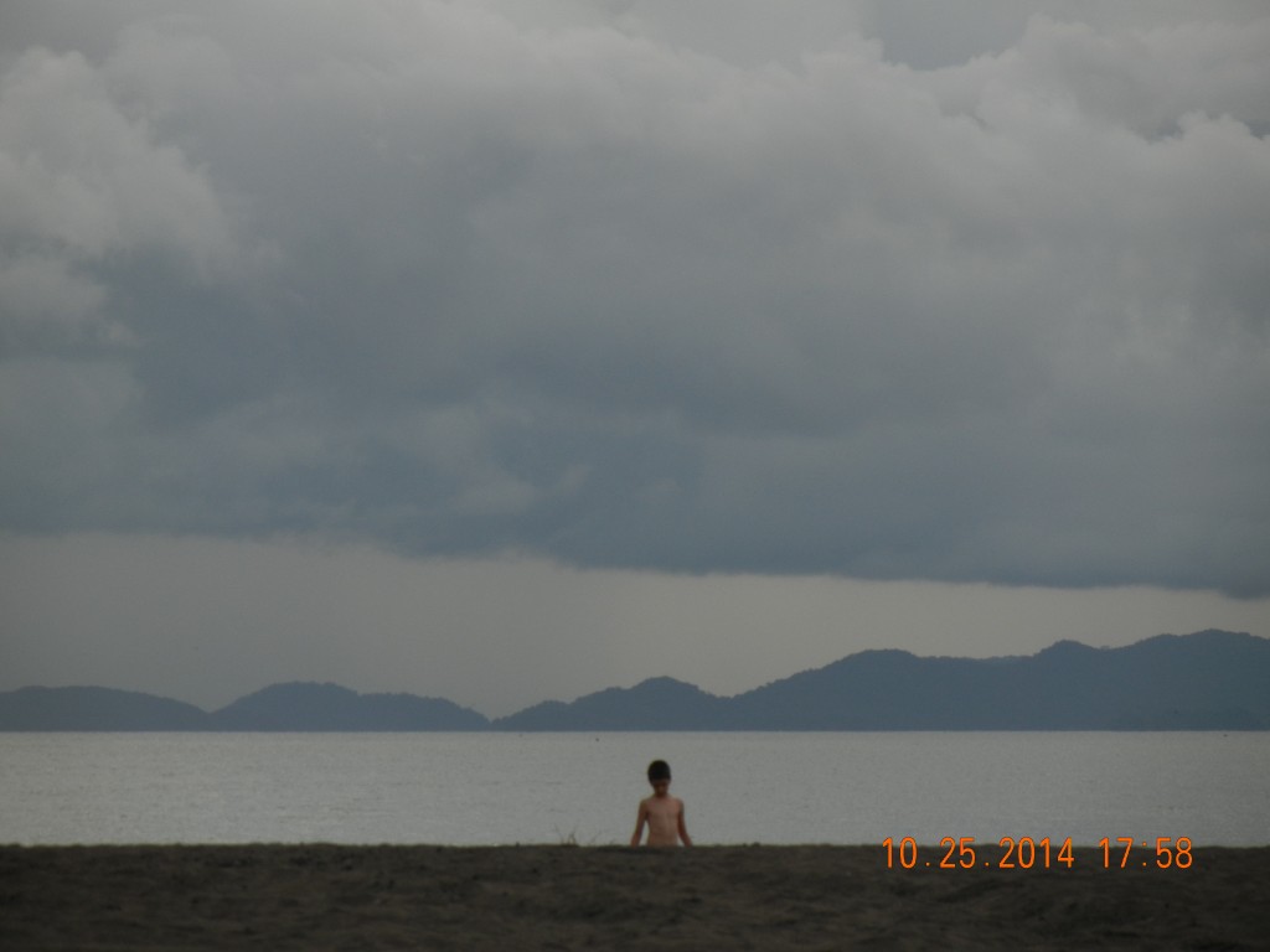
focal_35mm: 262
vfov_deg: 5.7
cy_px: 476
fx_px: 9612
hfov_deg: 7.6
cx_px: 635
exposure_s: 1/115
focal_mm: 47.2
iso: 160
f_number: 5.1
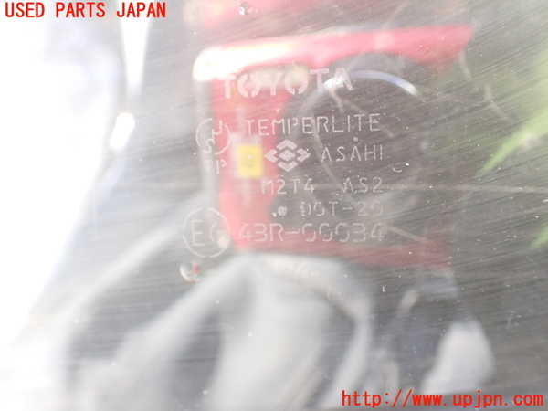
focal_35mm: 30
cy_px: 206
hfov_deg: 60.0
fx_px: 475
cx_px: 274
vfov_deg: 46.8
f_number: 2.3
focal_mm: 5.4
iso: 800
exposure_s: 1/80
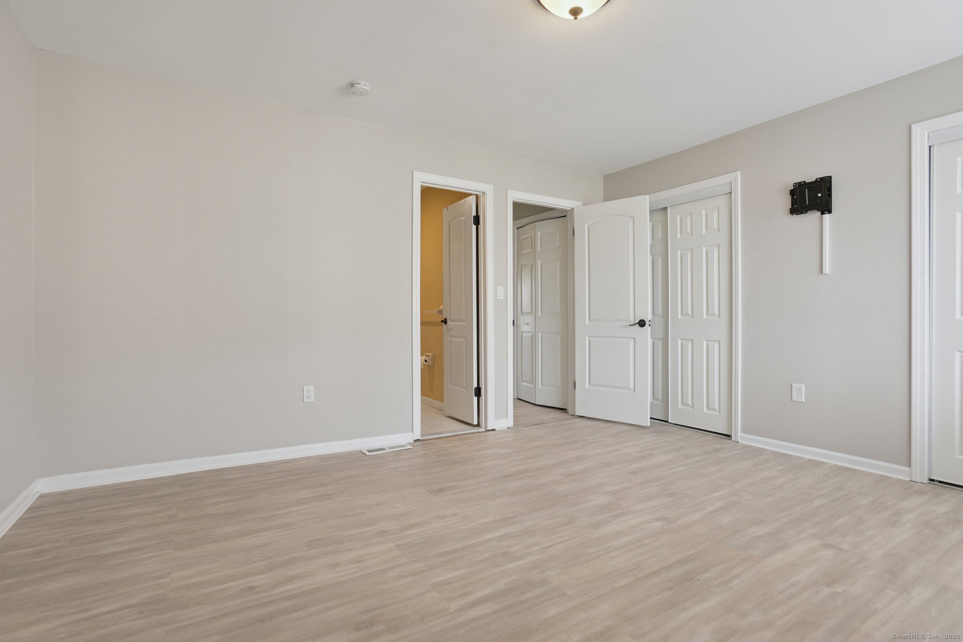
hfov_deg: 93.3
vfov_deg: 70.4
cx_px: 482
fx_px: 455
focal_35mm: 17
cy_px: 321
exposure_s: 1/20
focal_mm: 17
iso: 400
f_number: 11
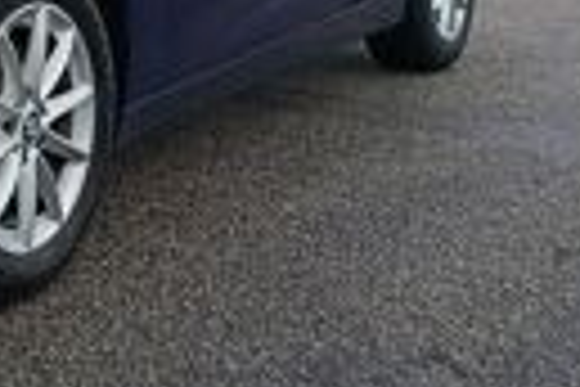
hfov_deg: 20.3
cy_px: -104
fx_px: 1498
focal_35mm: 93
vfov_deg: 14.2
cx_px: -144
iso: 50
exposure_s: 1/321
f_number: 1.7
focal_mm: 5.24
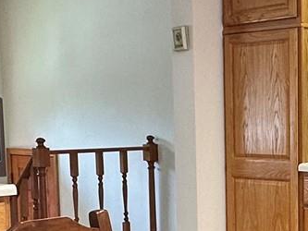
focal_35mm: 86
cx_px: 314
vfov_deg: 17.0
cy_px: 204
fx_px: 765
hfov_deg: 21.8
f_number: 2.2
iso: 200
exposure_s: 1/120
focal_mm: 2.22
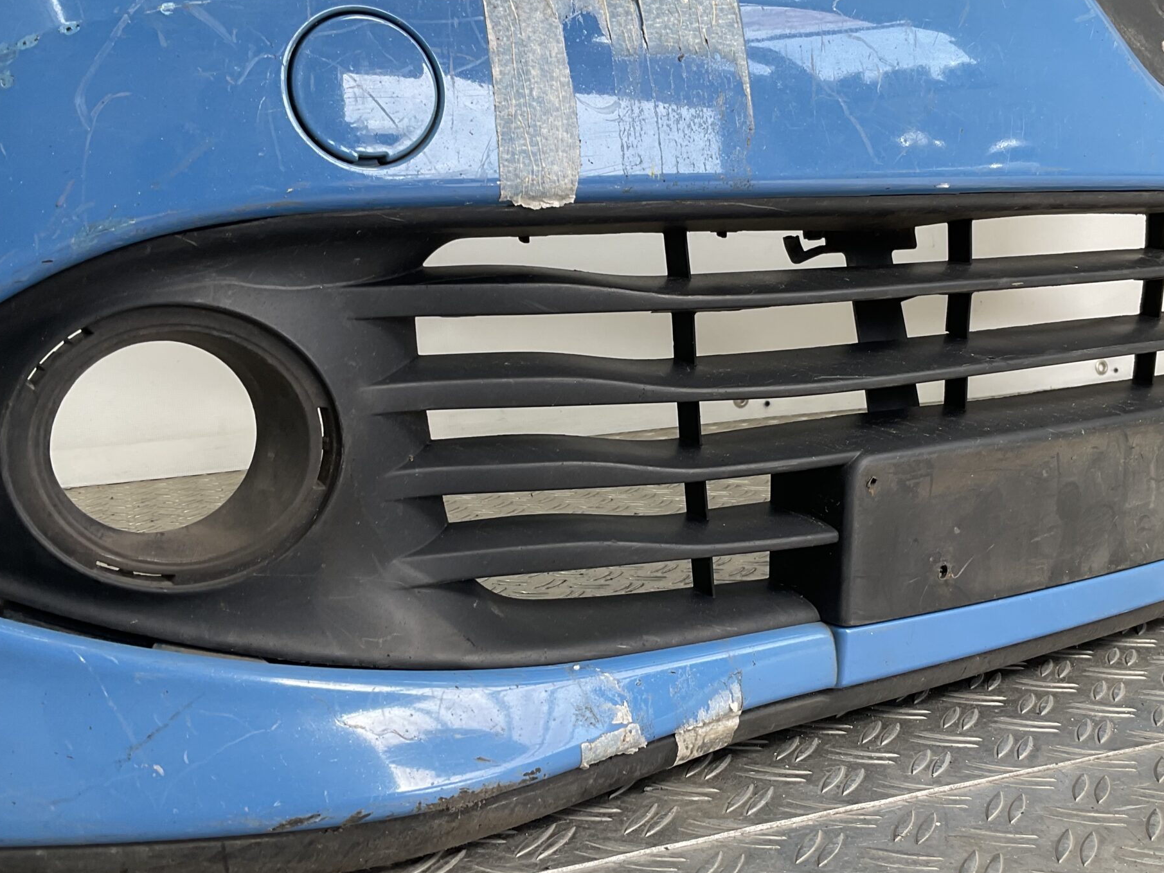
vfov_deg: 35.1
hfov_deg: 45.6
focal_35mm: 41
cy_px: 446
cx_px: 692
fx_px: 1379
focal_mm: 3
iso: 16
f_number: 1.8
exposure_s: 1/125
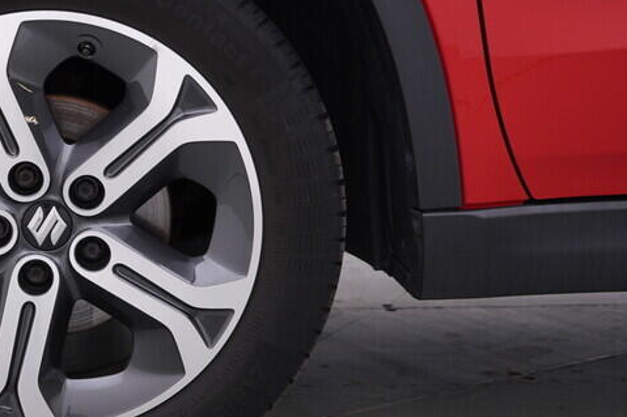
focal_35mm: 77
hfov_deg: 25.6
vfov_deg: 17.7
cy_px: 161
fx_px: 1341
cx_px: 77
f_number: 3.5
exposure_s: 1/60
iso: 125
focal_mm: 24
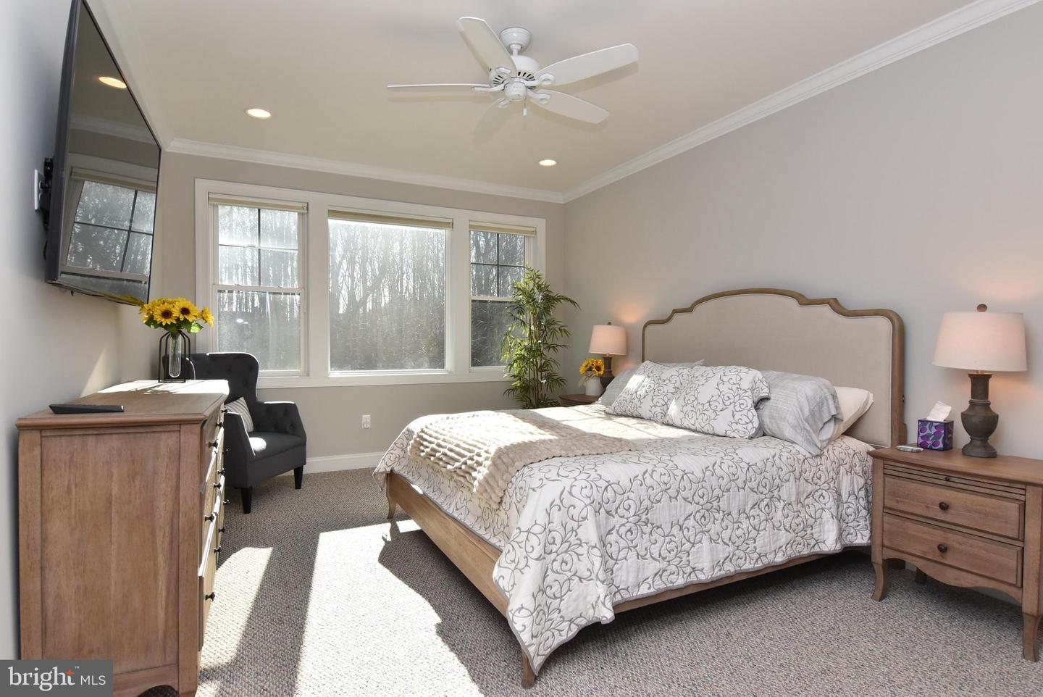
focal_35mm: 18
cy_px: 348
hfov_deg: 90.0
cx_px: 522
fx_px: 522
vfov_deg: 67.5
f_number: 9
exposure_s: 1/160
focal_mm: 12
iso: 800
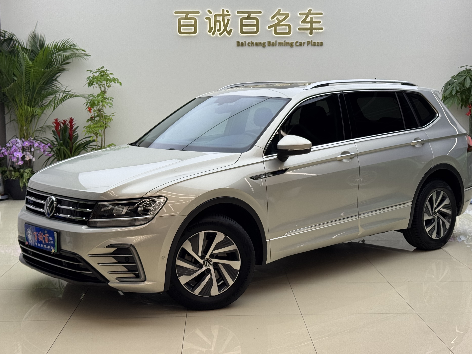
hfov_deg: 36.8
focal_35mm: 52
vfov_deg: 28.0
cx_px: 243
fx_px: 709
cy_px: 168
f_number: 1.78
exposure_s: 1/250
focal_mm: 6.76
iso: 64
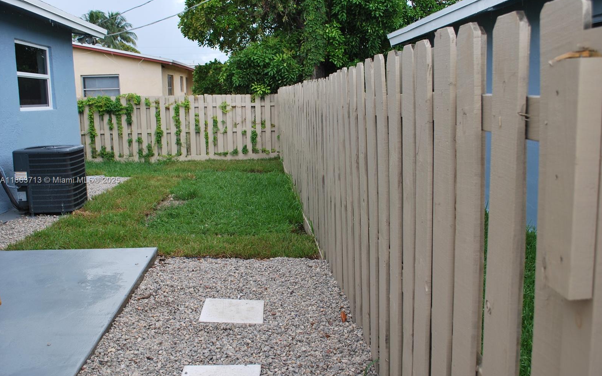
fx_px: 558
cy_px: 181
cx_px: 303
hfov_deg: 56.7
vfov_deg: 37.3
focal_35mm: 34
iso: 100
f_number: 6.3
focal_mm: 22
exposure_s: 1/160
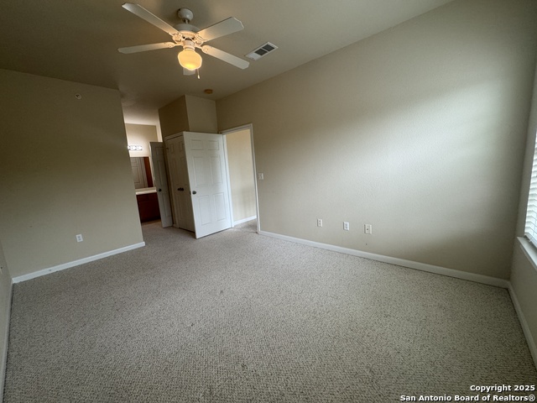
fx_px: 217
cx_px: 268
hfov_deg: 102.1
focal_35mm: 14
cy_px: 202
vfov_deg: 85.7
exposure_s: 1/120
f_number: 2.2
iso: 200
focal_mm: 2.22
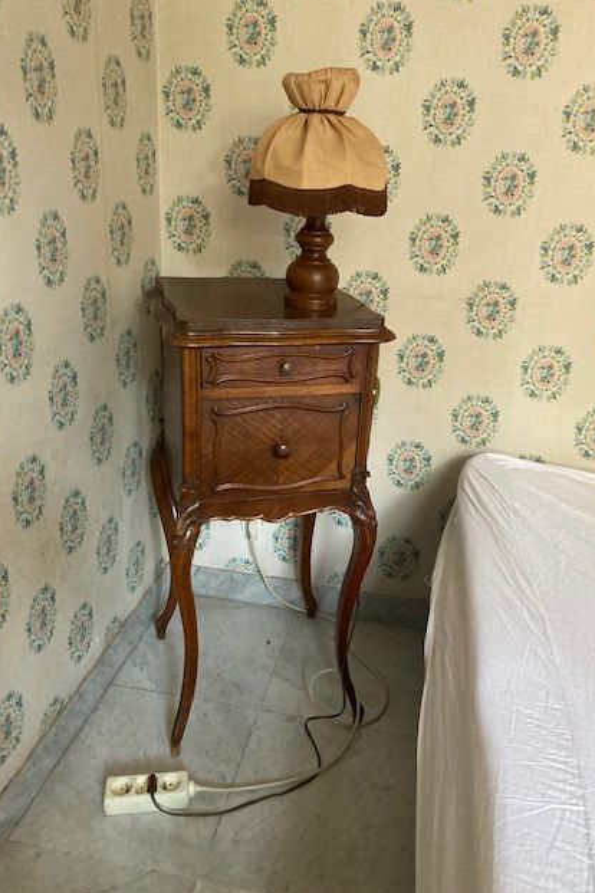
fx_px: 744
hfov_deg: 43.6
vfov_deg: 61.9
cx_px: 309
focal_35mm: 30
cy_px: 449
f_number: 1.8
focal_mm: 3.99
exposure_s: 1/58
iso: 320
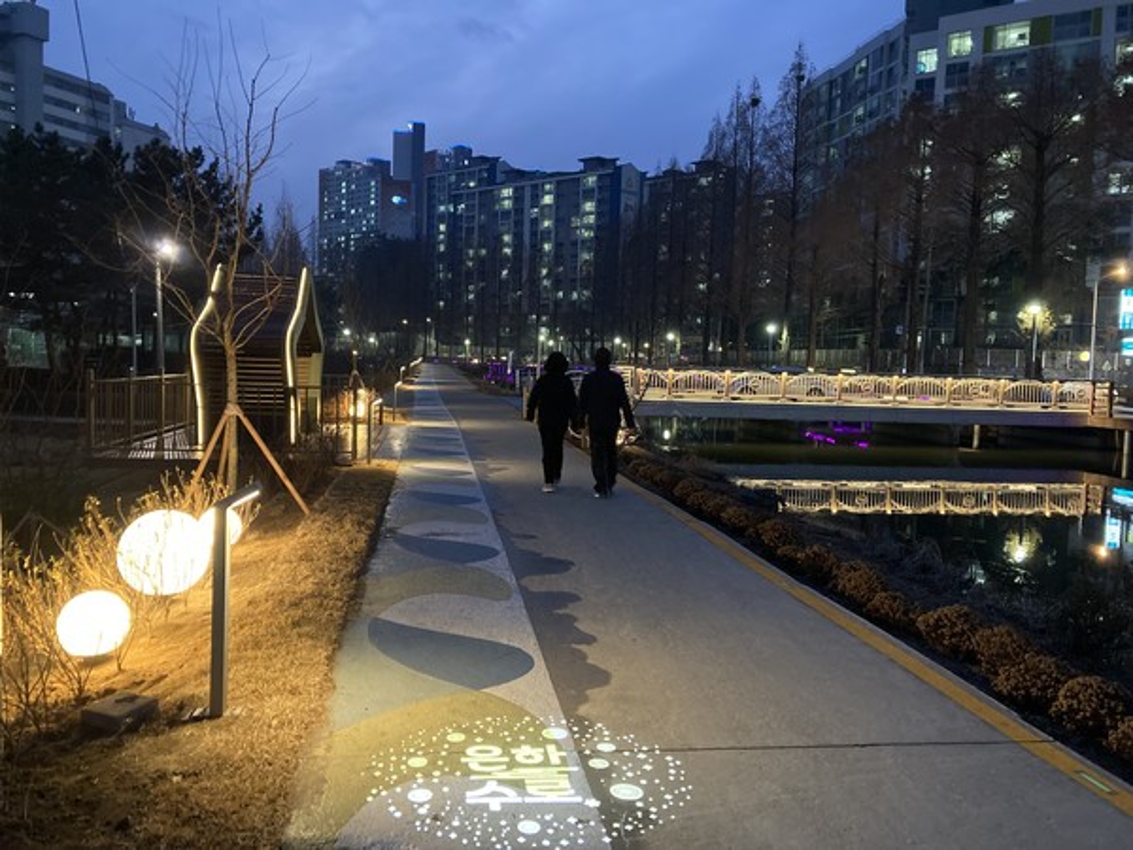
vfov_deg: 49.7
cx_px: 566
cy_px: 425
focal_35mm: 28
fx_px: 916
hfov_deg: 63.4
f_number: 1.8
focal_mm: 3.99
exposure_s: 1/30
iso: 640
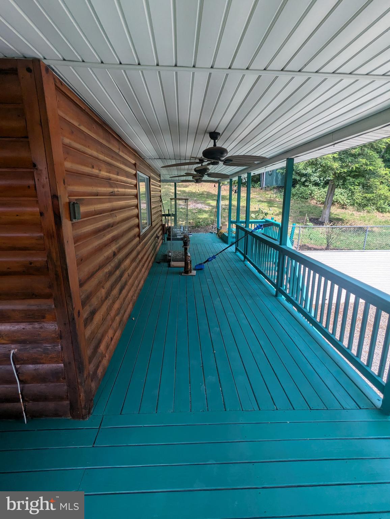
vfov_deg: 94.4
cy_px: 260
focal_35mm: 16
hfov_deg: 78.2
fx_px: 240
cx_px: 195
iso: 37
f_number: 2.2
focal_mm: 2.35
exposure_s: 1/419
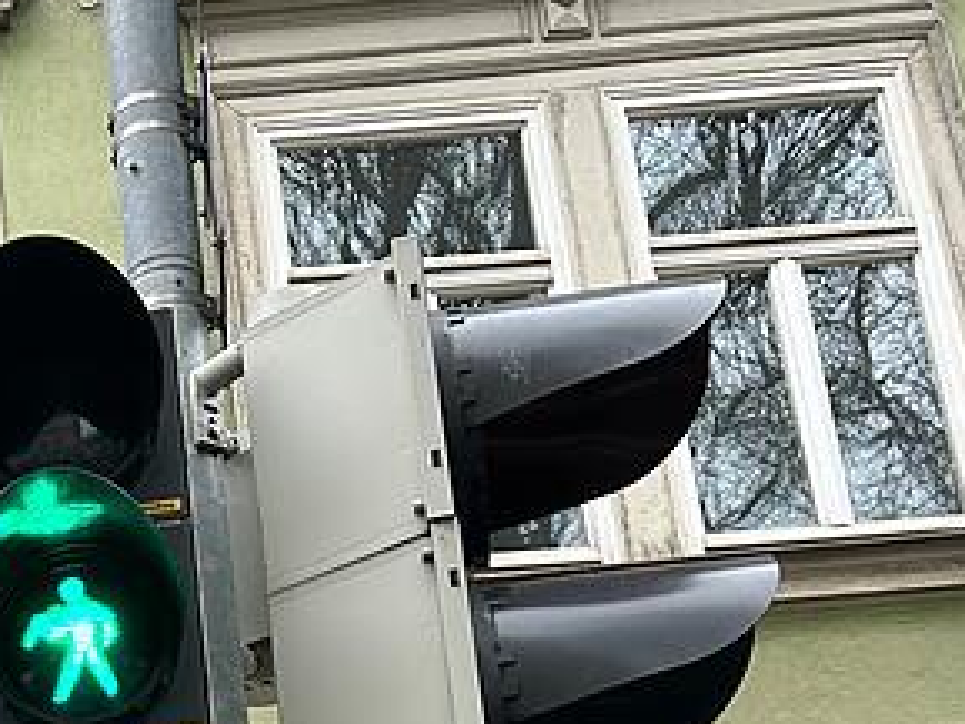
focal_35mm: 72
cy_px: 894
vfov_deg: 19.2
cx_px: -37
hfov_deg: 25.5
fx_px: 2008
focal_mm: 5.7
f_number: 1.5
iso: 80
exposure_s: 1/121
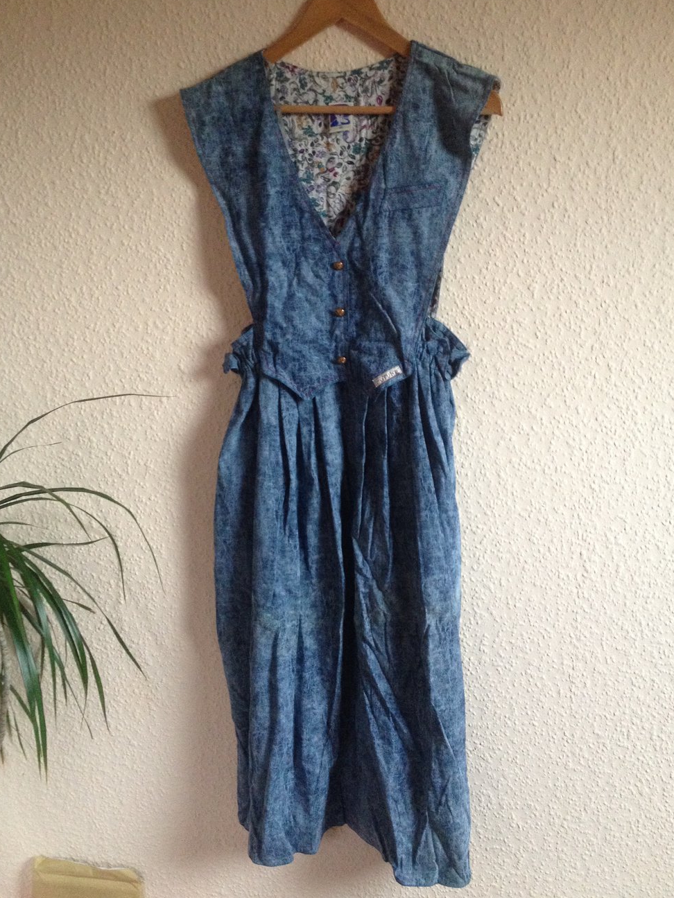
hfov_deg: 39.7
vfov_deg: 51.4
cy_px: 441
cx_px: 343
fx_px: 935
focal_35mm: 36
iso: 320
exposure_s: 1/20
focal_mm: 4.28
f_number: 2.4
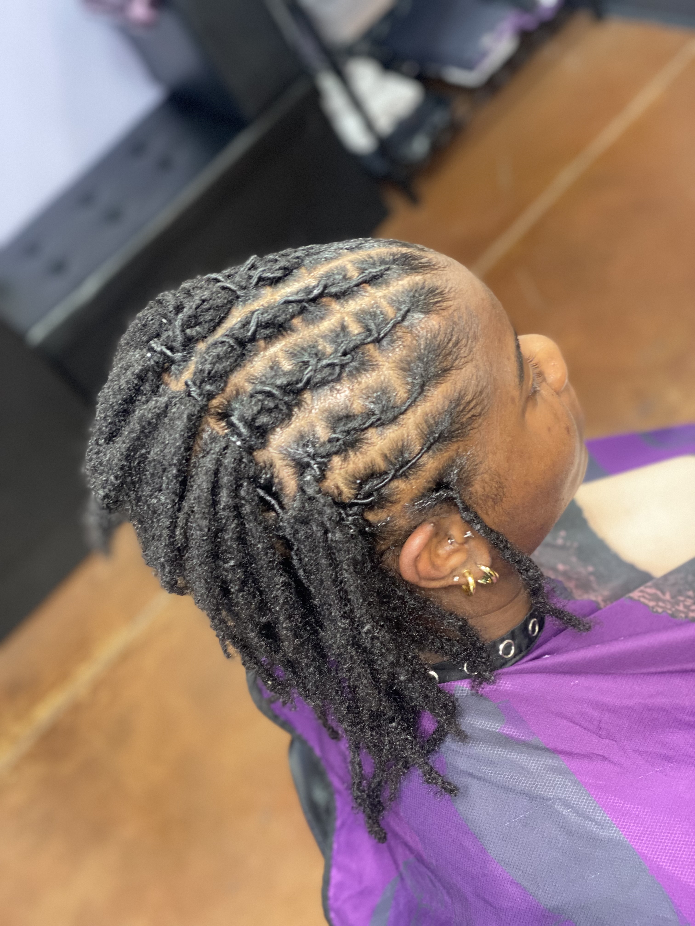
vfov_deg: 36.8
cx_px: 348
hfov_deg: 28.0
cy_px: 463
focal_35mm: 52
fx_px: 1392
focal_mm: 6
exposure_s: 1/24
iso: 320
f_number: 2
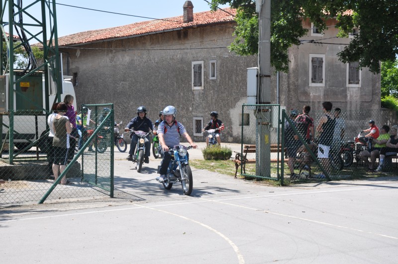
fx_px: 745
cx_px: 199
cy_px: 132
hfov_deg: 29.9
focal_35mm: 68
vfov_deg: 20.1
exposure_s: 1/320
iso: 200
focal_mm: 45
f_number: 9
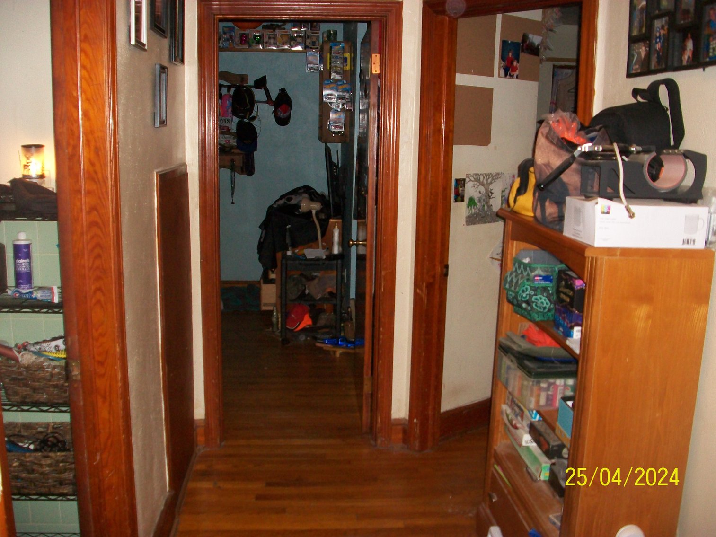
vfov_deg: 41.8
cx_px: 358
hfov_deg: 54.0
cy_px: 268
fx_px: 703
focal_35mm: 34
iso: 160
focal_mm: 5.7
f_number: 2.8
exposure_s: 1/60
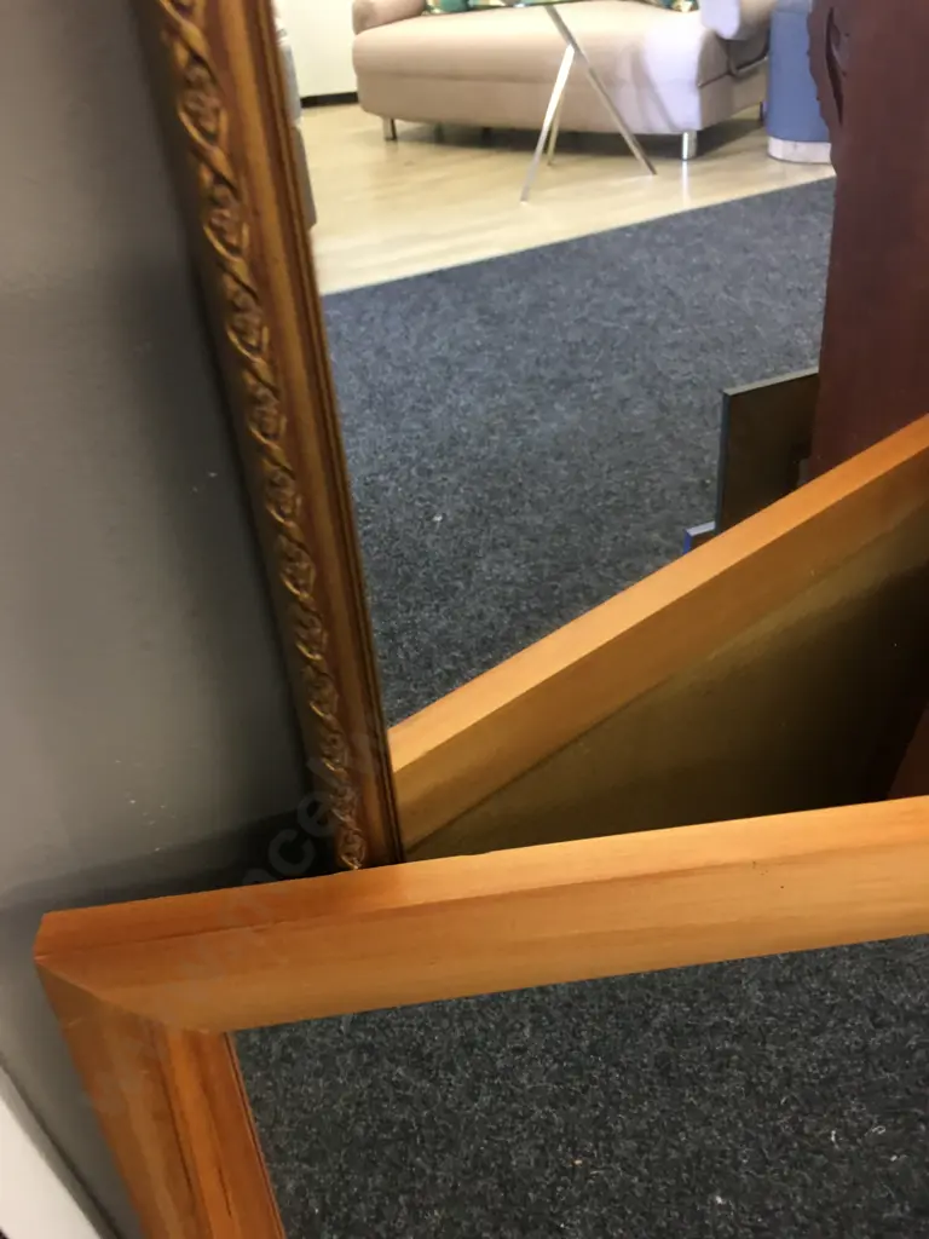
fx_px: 1038
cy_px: 620
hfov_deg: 48.2
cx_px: 464
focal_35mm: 29
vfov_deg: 61.7
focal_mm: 4.15
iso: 80
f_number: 2.2
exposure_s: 1/17
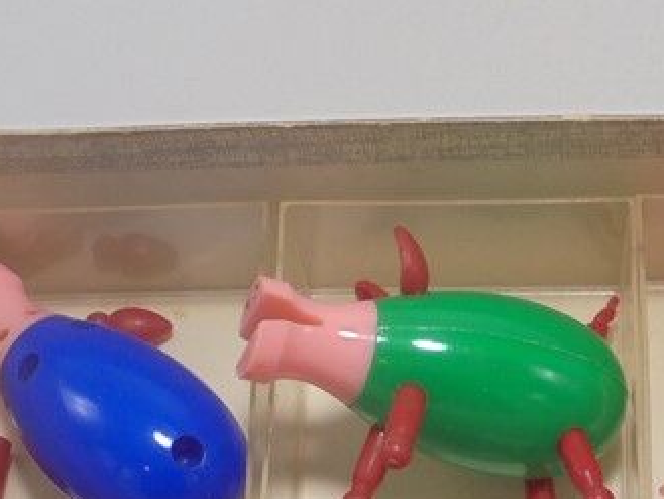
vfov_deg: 15.4
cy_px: 577
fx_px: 1785
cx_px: 543
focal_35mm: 93
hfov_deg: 20.8
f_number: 4
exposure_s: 1/80
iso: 100
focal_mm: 6.1
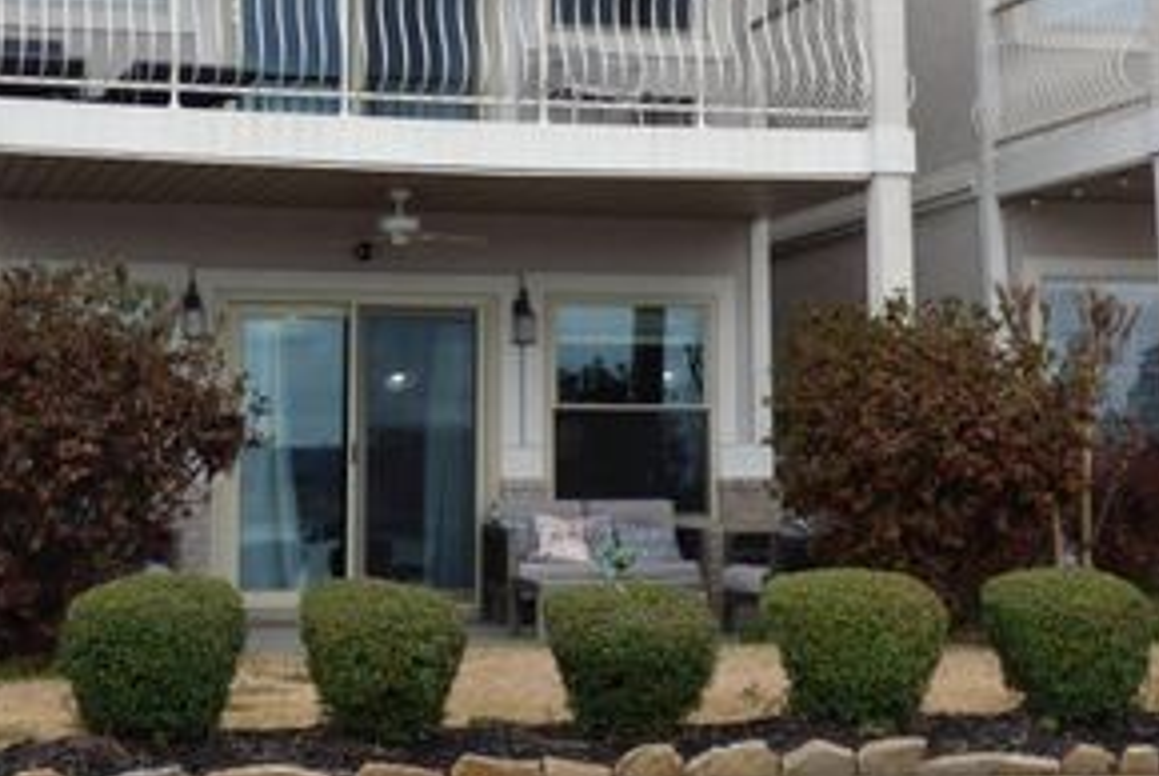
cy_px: 90
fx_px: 2481
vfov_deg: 17.5
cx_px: 528
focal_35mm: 77
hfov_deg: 26.3
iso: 100
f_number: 3.6
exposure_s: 1/500
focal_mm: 7.37
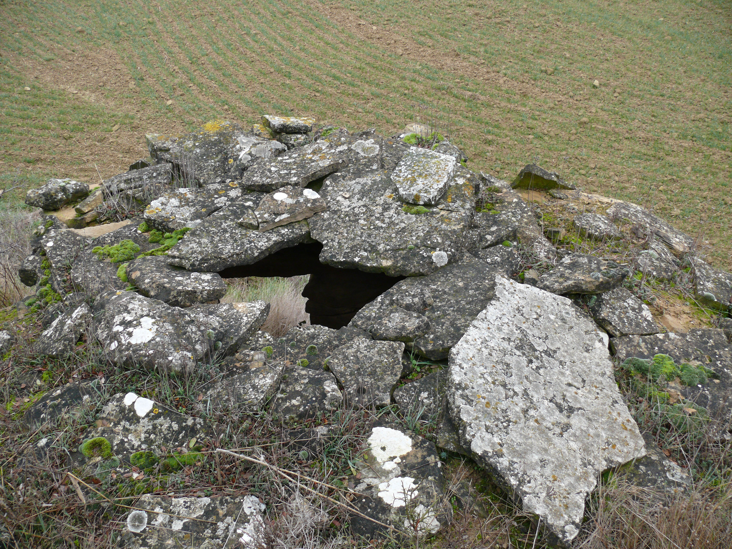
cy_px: 274
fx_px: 740
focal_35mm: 35
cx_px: 366
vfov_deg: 40.7
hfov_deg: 52.6
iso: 100
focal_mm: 7.4
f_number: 2.8
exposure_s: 1/160
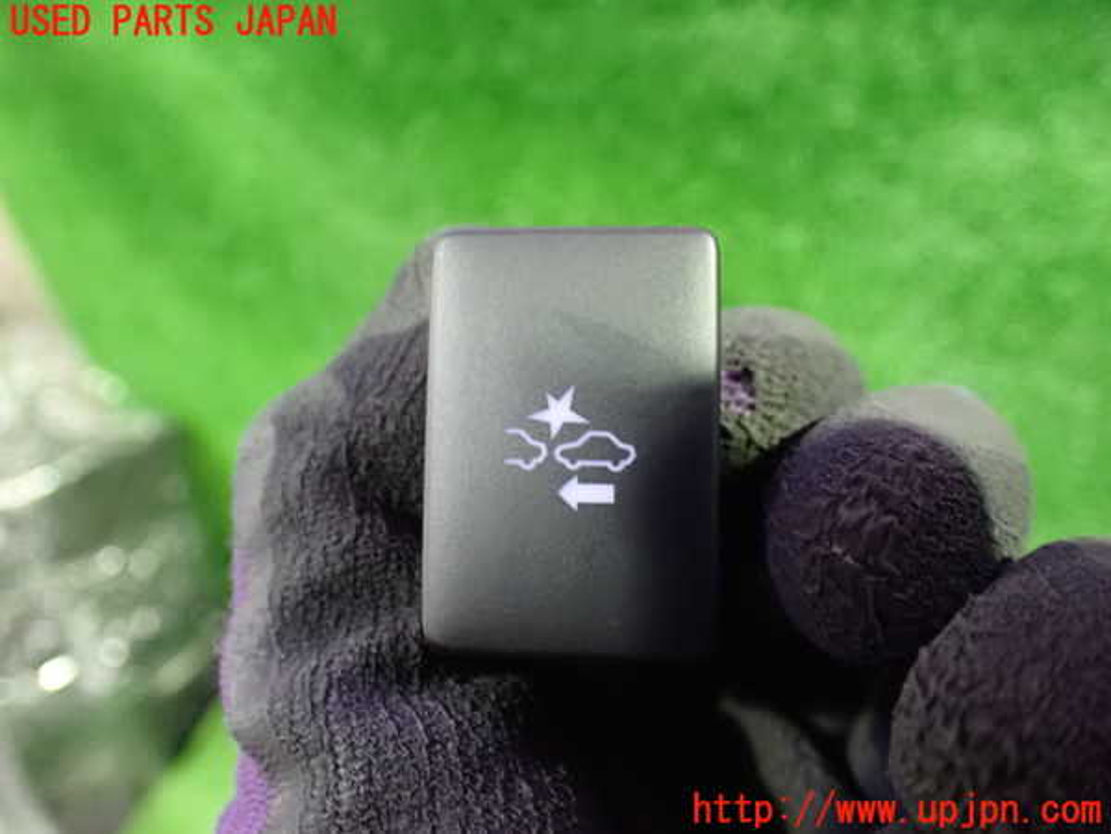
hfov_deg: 60.0
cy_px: 417
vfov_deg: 46.8
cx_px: 556
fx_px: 963
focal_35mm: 30
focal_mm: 5.4
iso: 1600
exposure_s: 1/25
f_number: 2.3
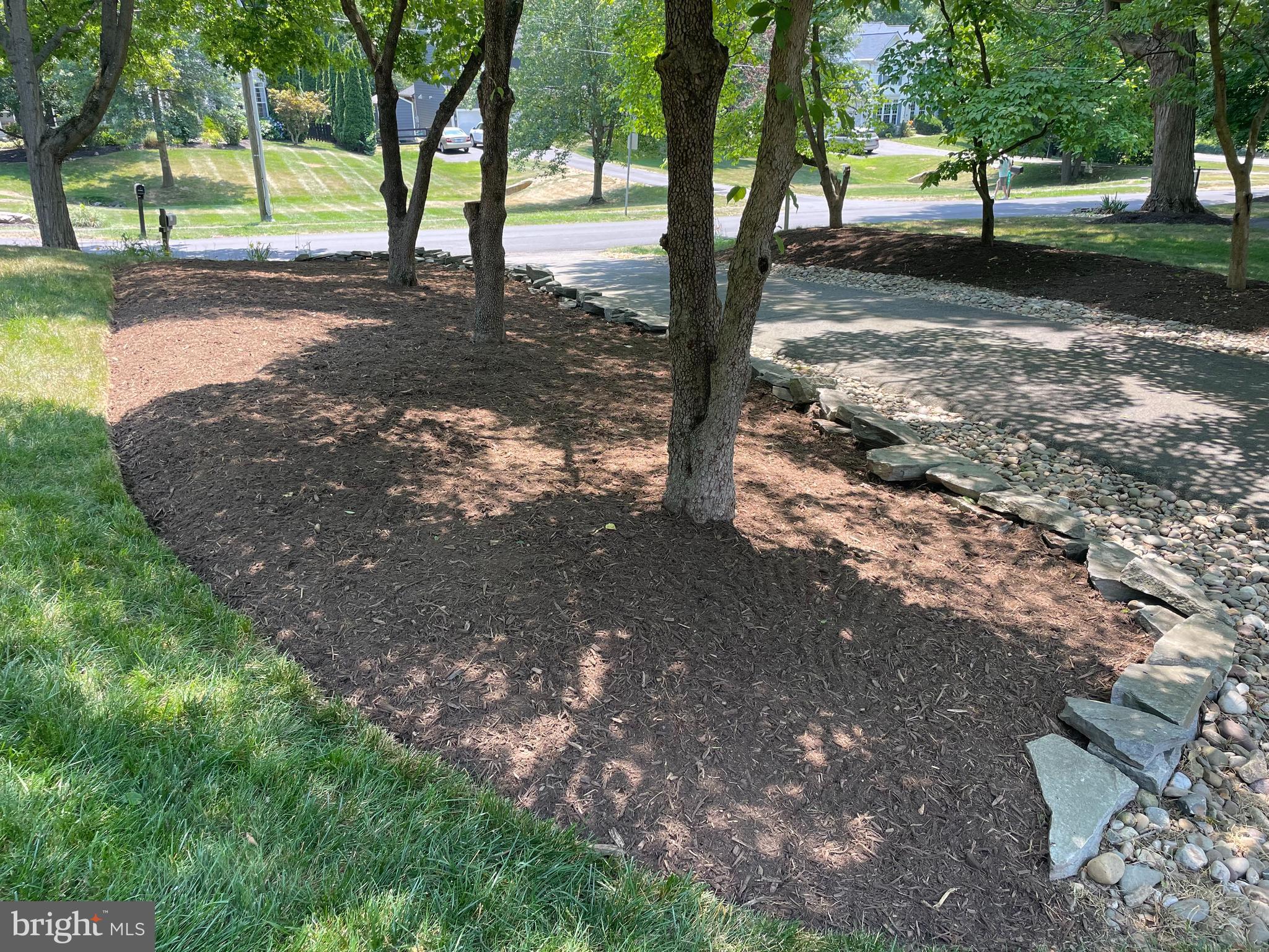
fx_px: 953
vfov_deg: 53.1
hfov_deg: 67.3
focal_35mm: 26
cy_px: 476
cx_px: 634
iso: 32
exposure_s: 1/310
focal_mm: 4.2
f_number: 1.6
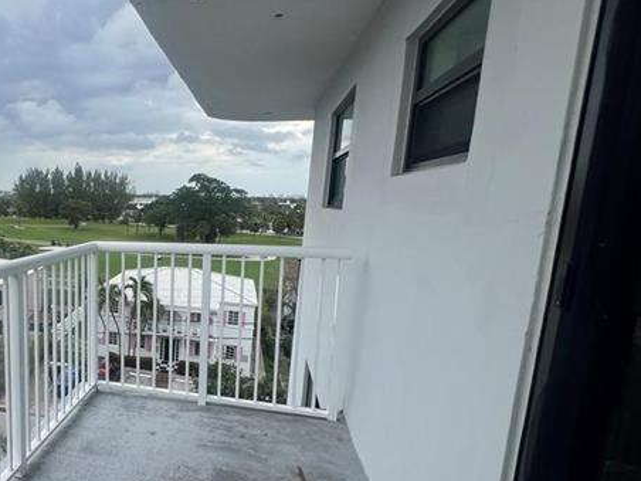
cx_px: 99
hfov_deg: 64.9
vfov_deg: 58.8
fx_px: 426
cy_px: 264
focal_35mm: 23
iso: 32
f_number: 1.8
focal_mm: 1.57
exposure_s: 1/960
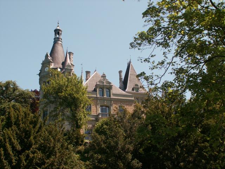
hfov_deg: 37.5
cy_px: 84
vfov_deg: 28.6
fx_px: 331
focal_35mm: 51
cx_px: 112
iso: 50
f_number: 4
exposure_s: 1/400
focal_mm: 8.53
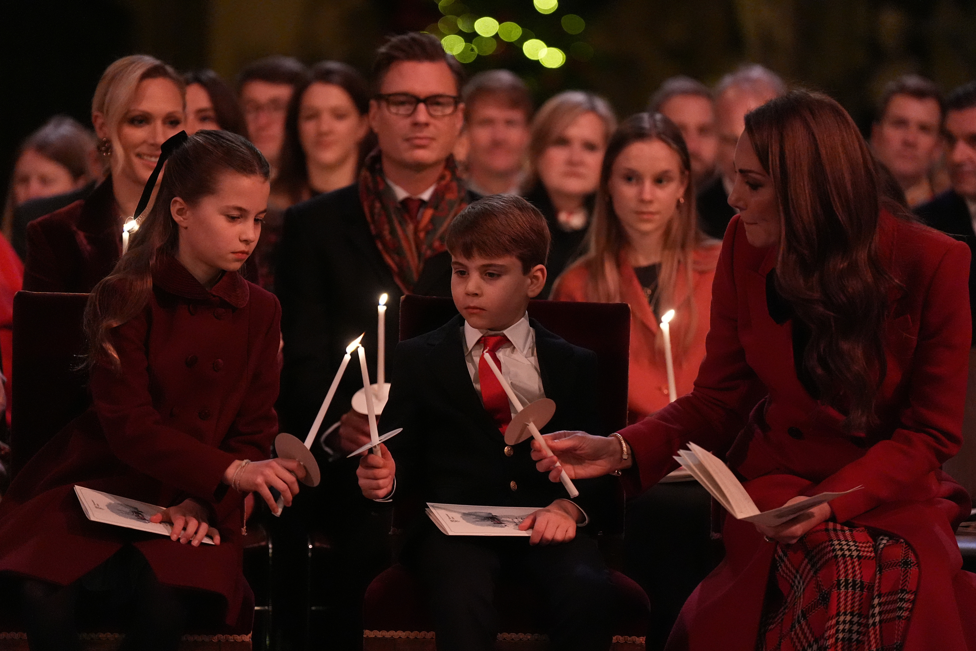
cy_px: 326
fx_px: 4392
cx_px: 488
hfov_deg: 12.7
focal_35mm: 162
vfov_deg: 8.5
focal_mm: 162
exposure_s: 1/250
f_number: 2.8
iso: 8000
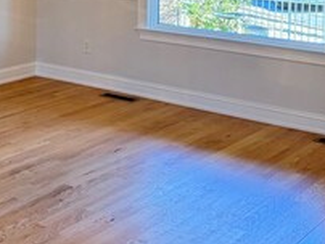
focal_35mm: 76
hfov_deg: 24.4
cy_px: -35
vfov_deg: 18.6
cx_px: -2
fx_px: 714
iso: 250
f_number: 1.78
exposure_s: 1/120
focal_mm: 6.76
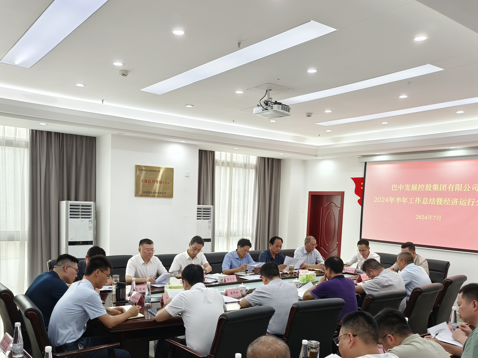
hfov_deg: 56.7
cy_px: 239
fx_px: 442
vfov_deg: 43.5
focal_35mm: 32
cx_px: 213
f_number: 1.75
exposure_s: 1/100
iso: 480
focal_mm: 5.5
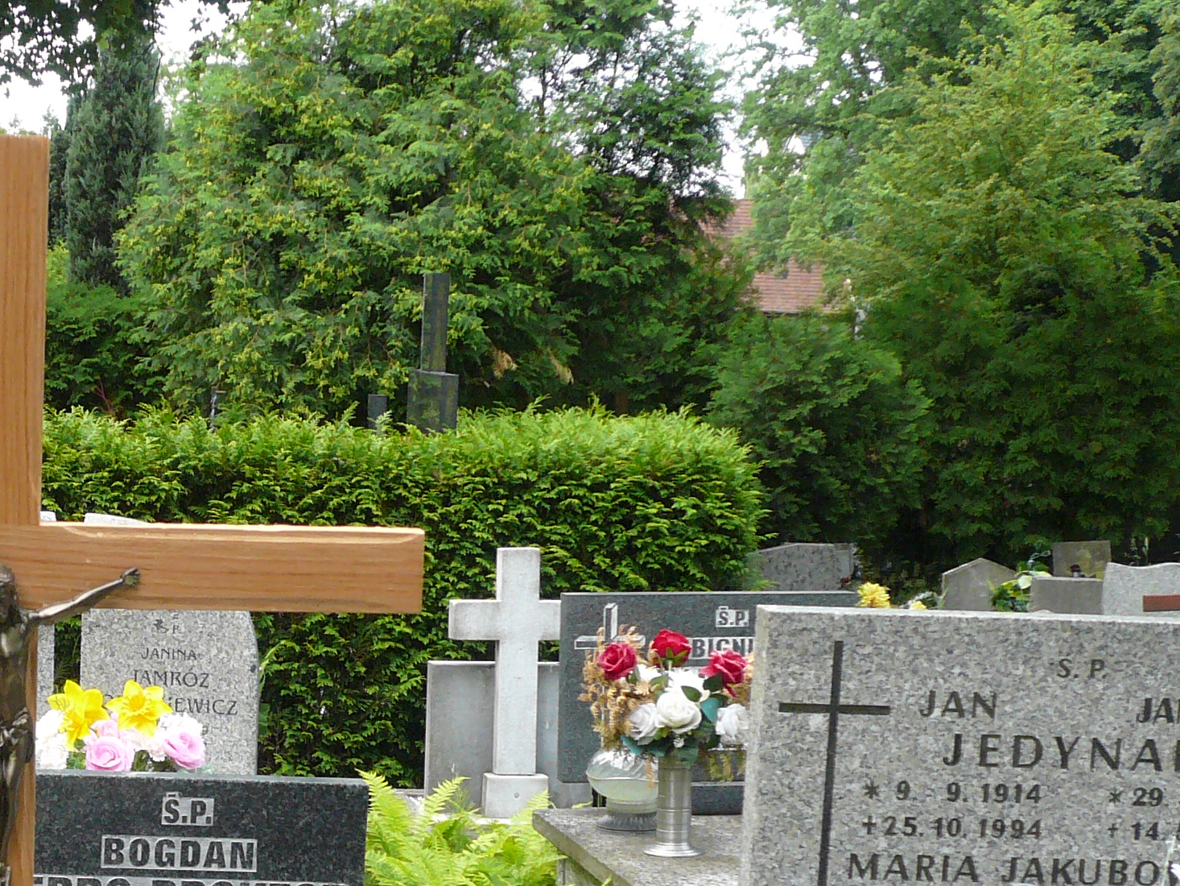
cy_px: 810
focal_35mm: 88
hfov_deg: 21.6
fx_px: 3000
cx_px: 74
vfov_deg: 16.5
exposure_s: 1/125
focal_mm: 6.9
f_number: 3.3
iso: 125
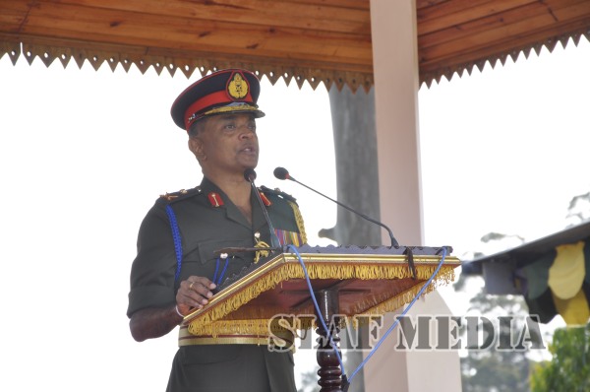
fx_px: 2577
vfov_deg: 8.7
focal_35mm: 158
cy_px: 196
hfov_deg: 13.1
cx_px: 295
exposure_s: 1/100
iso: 200
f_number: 9
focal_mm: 105
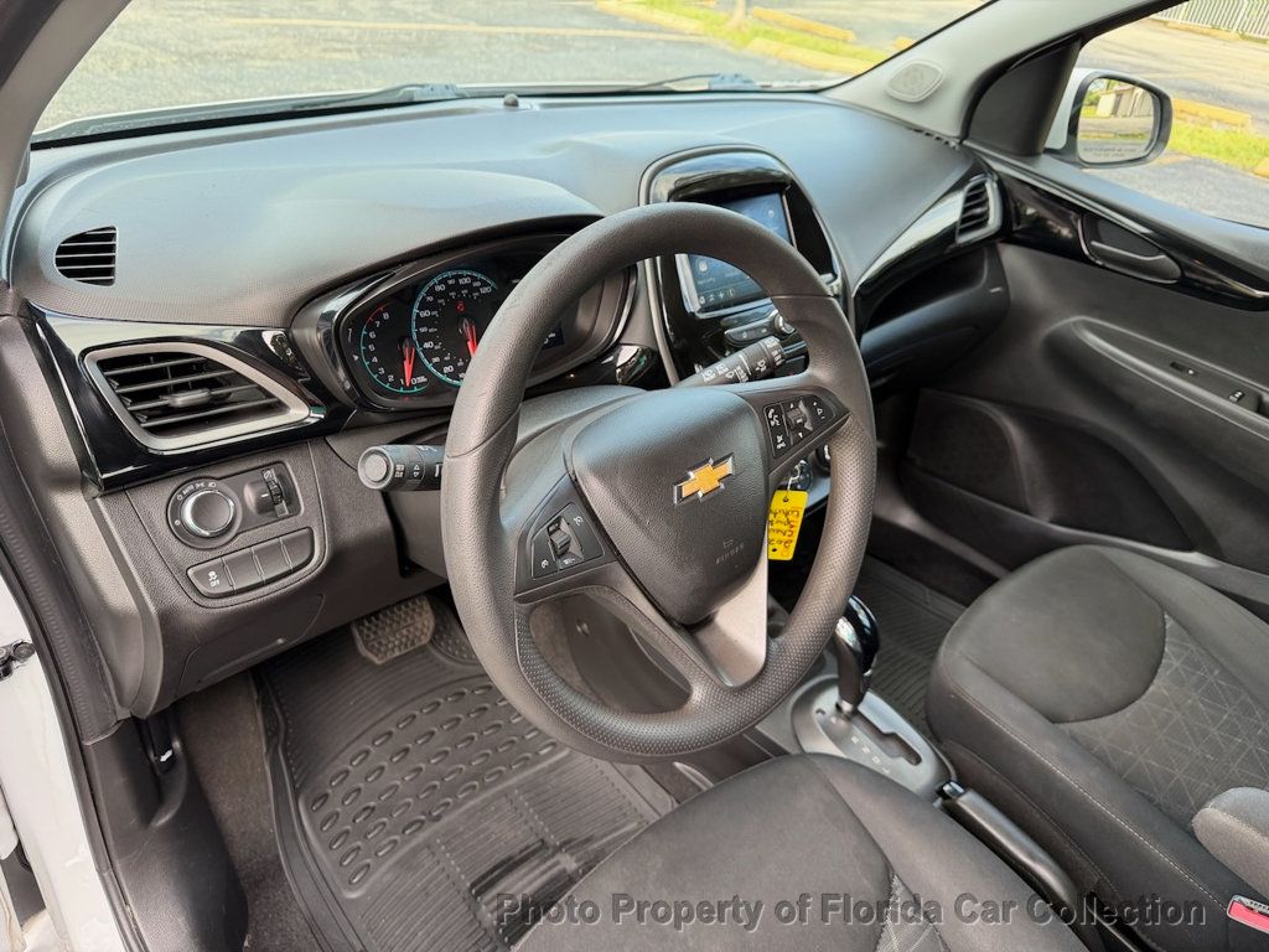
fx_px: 880
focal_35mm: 24
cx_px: 634
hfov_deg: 71.6
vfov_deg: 56.8
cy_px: 476
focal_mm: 6.76
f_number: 1.78
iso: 100
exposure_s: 1/160
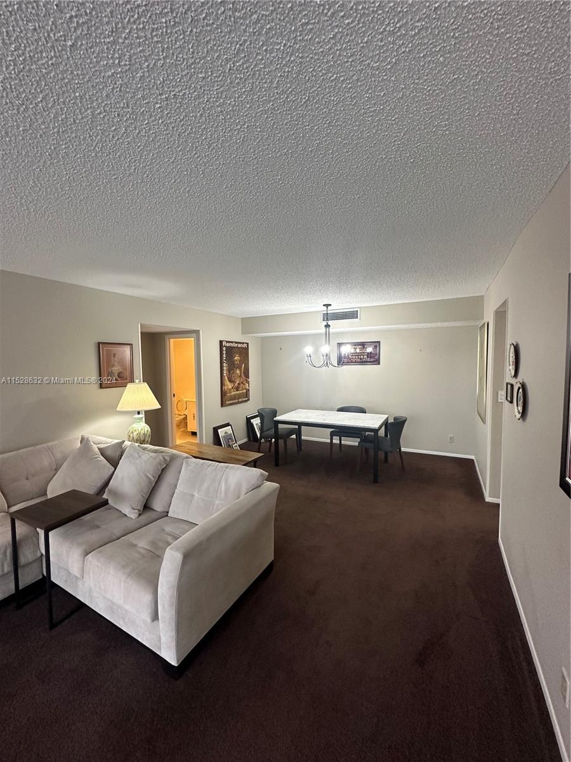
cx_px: 286
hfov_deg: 85.7
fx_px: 308
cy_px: 381
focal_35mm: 14
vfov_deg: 102.1
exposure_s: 1/120
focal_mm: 2.22
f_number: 2.2
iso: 320
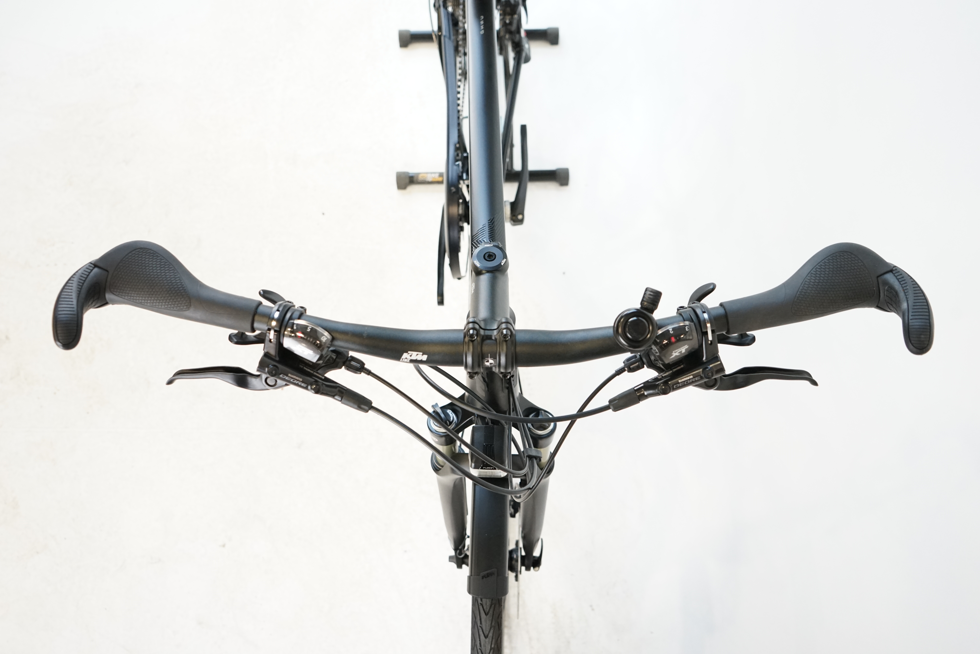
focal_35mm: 28
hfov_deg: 65.5
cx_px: 490
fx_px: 762
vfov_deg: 46.4
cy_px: 327
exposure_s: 1/200
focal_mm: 28
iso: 2500
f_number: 5.6
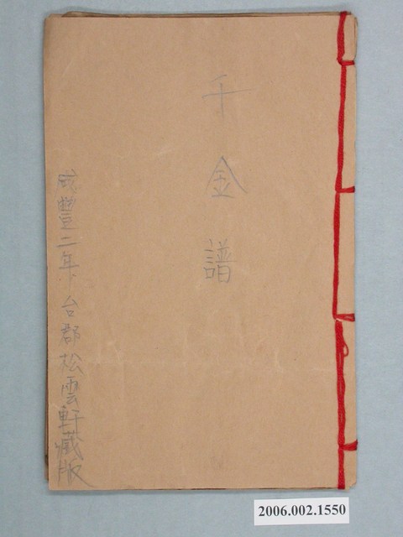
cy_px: 268
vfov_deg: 20.7
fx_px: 1475
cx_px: 202
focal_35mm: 95
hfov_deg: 15.6
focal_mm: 19.8
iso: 200
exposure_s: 1/30
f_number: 6.2
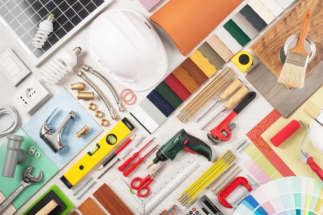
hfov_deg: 38.2
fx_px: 467
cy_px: 111
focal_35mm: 52
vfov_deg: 26.0
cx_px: 167
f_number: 13
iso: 100
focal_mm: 50
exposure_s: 1/125
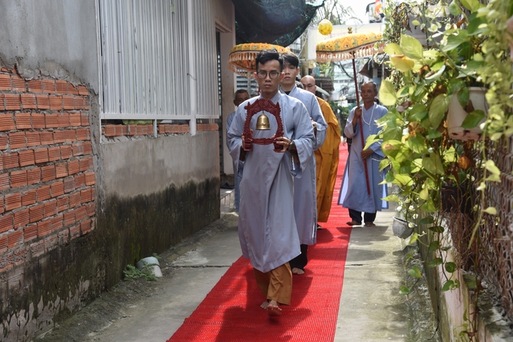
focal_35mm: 58
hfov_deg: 34.5
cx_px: 256
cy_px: 171
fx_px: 827
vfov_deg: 23.4
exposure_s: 1/200
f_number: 7.1
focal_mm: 58
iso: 400
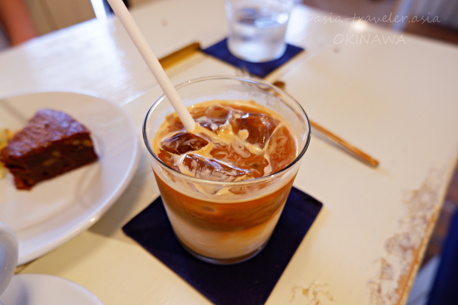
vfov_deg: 55.1
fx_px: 293
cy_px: 152
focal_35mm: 23
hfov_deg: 76.1
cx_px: 229
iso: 500
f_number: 3.5
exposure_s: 1/34
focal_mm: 15
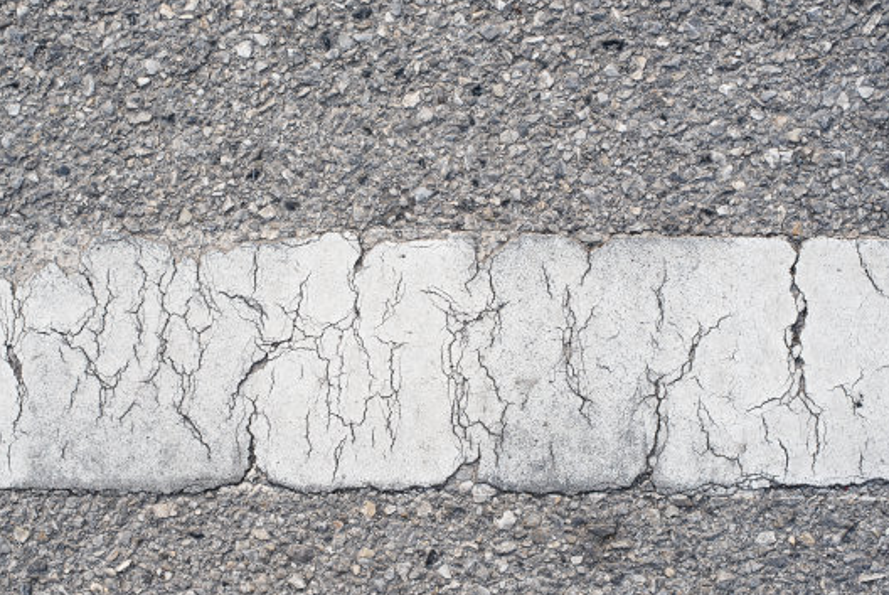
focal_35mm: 58
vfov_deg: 23.4
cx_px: 391
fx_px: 1433
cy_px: 343
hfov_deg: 34.4
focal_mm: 50
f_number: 7.1
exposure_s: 1/100
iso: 100
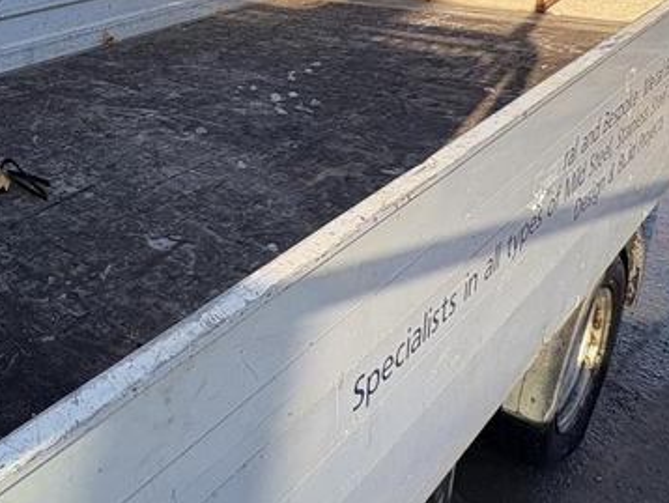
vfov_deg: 38.2
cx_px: 49
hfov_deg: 46.6
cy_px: 56
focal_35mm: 35
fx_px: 677
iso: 50
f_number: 2.2
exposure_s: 1/416
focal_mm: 2.22
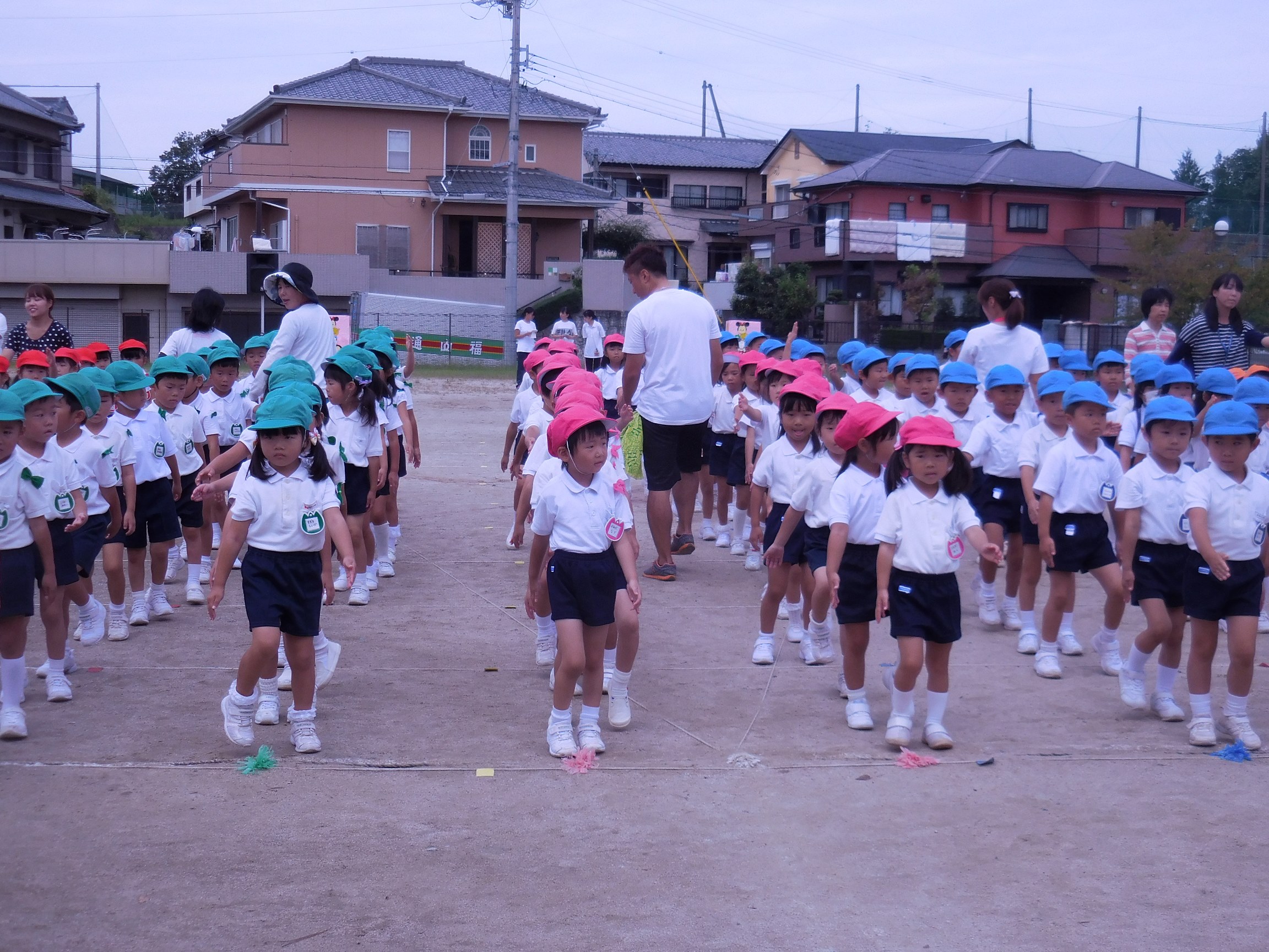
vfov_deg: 28.0
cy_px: 476
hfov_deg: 36.8
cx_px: 634
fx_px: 1906
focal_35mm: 52
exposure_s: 1/800
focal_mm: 9.4
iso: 125
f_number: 4.3
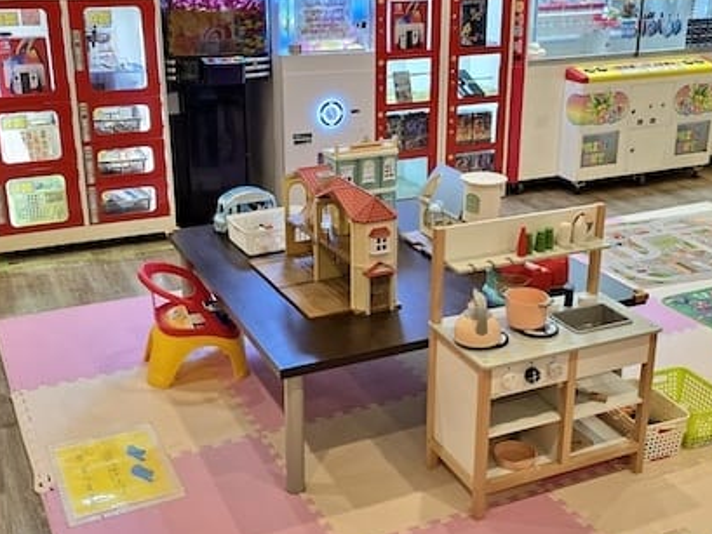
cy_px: 244
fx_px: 926
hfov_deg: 42.0
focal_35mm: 45
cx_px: 399
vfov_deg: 32.2
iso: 100
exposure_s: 1/120
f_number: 1.7
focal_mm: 6.3
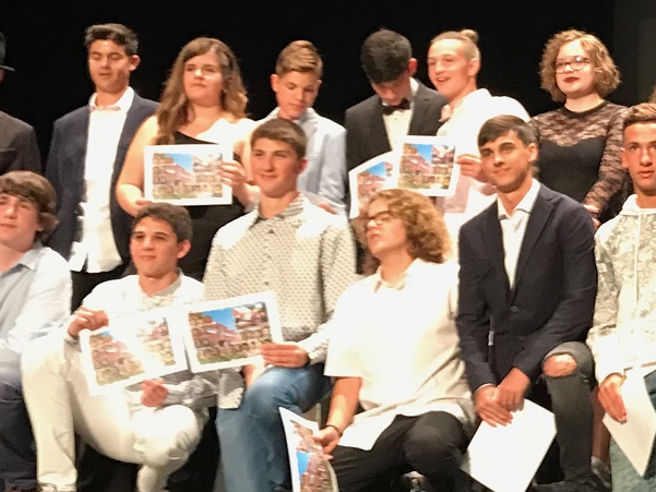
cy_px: 97
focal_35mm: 90
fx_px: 1706
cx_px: 775
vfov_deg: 16.3
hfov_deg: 20.4
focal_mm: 3.99
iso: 80
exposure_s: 1/17
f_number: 1.8
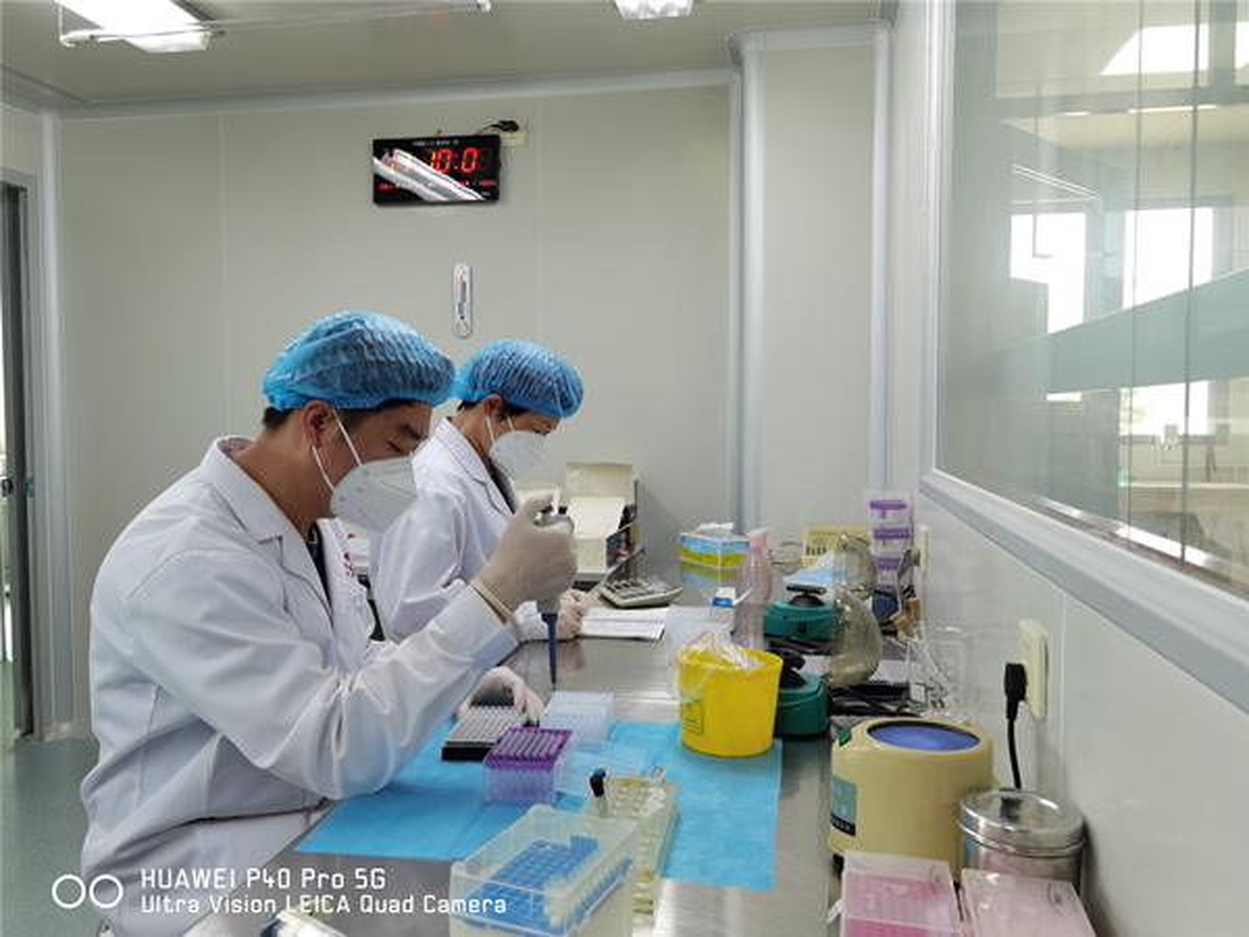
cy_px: 468
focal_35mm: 27
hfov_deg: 65.3
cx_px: 624
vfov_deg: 51.4
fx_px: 974
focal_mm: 6.71
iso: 100
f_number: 1.9
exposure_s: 1/100
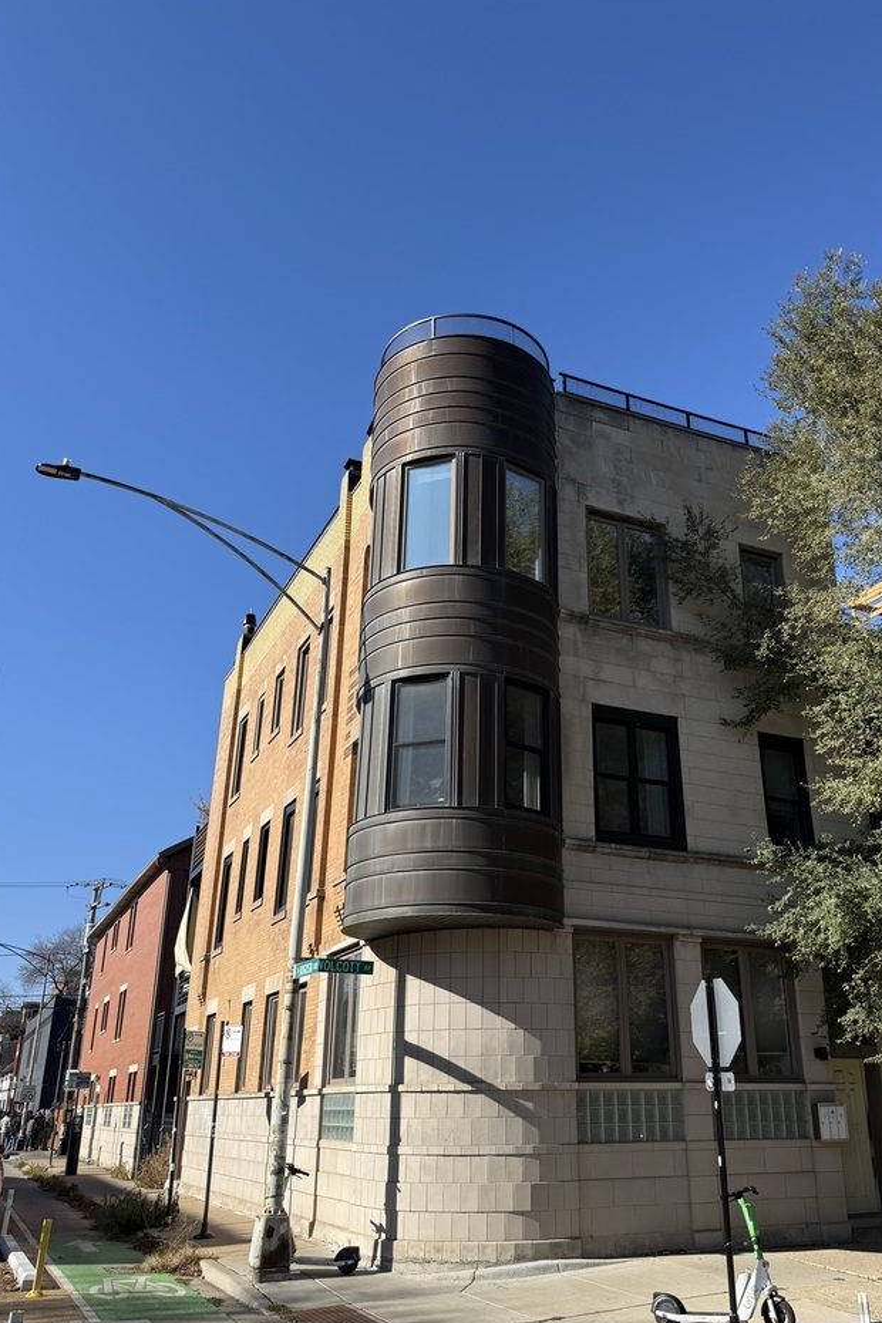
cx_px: 536
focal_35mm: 29
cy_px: 646
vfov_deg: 63.7
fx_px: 1066
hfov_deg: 44.7
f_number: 1.78
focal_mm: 6.76
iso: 80
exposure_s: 1/3145
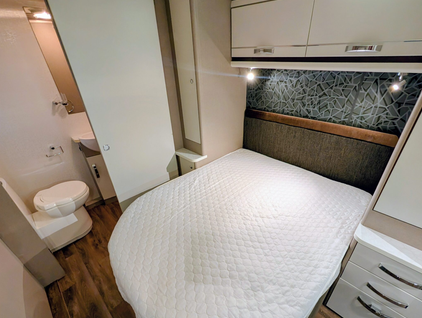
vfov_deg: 81.6
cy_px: 177
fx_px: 183
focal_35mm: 15
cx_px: 225
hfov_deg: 97.9
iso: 175
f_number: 1.7
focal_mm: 2.02
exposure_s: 1/23.9
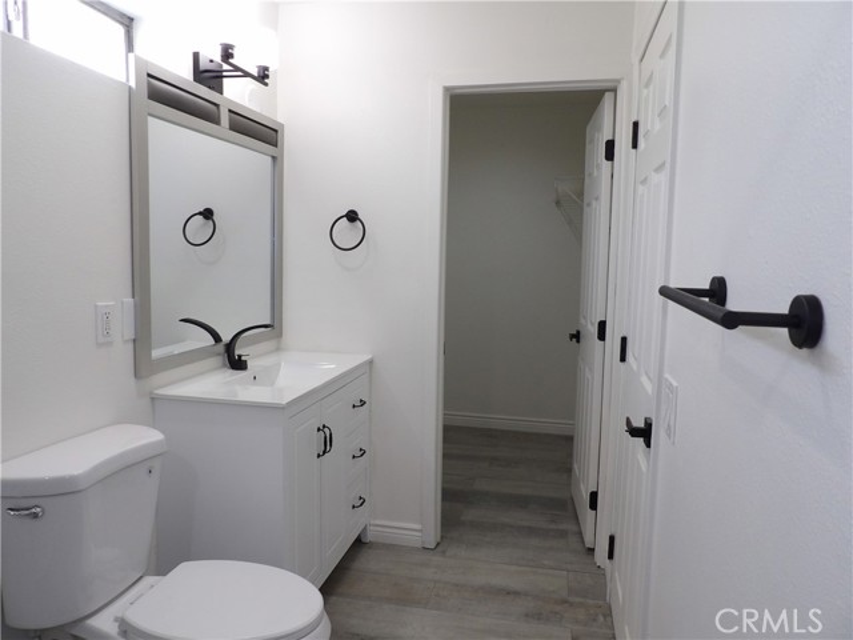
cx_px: 426
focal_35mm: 24
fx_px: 591
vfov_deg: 56.8
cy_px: 320
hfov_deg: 71.6
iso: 141
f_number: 3.2
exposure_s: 1/33
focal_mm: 4.3
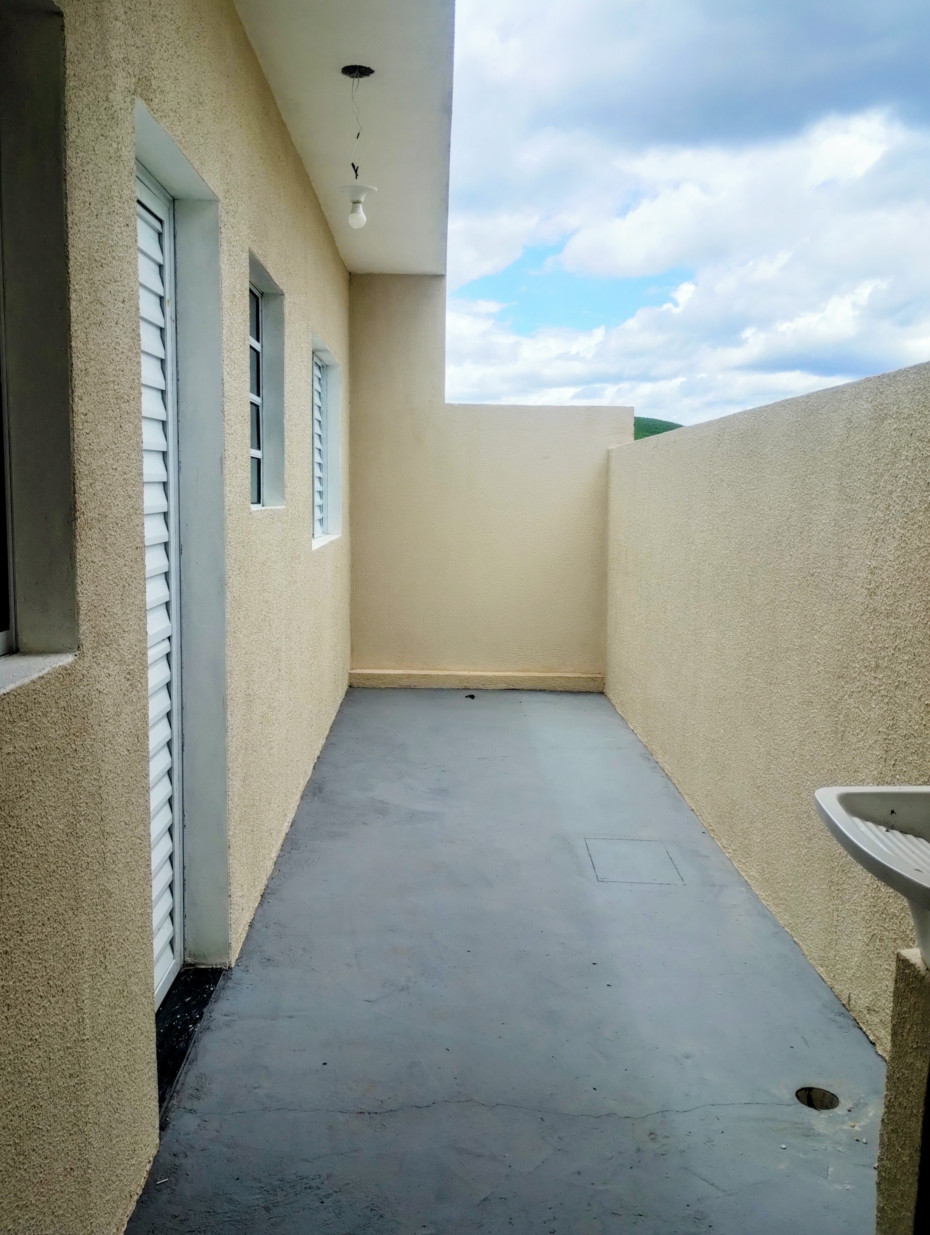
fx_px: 1000
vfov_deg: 63.4
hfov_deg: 49.9
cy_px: 618
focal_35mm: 28
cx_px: 465
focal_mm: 4.27
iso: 100
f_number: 1.8
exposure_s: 1/1060
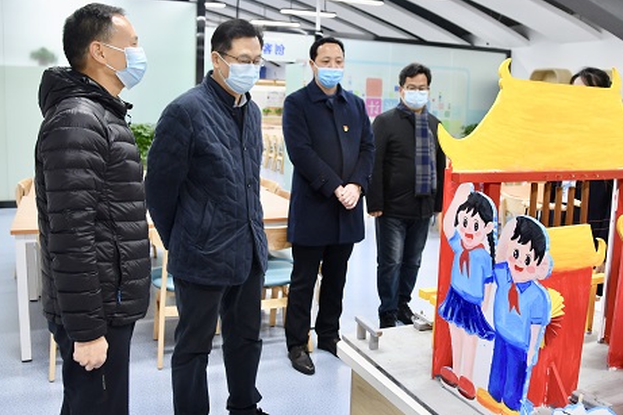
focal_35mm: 34
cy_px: 187
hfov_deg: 55.7
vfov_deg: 38.8
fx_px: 588
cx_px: 343
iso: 900
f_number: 3.5
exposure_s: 1/125
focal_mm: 18
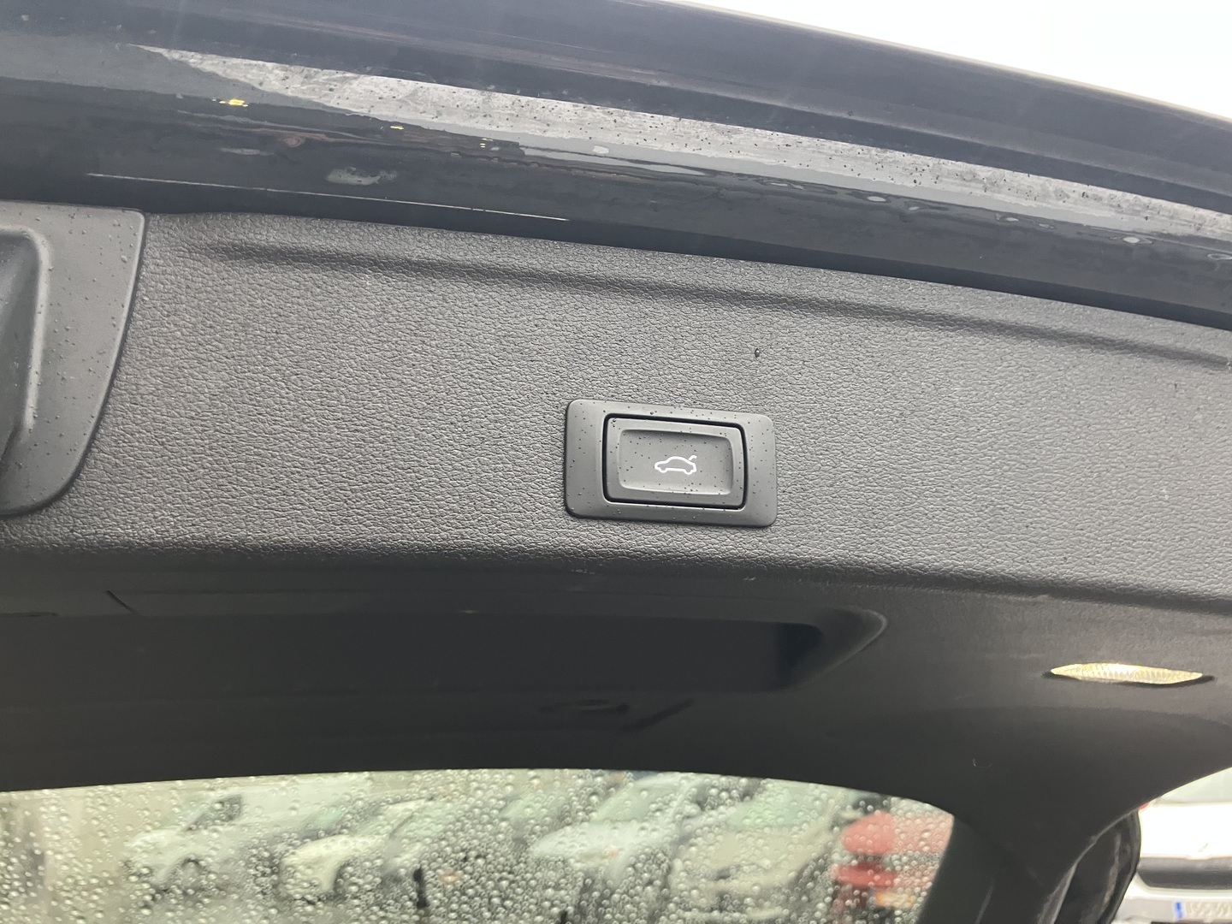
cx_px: 616
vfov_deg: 49.7
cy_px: 462
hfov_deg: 63.4
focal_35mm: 28
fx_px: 997
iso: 125
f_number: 1.8
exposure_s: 1/50
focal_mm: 3.99
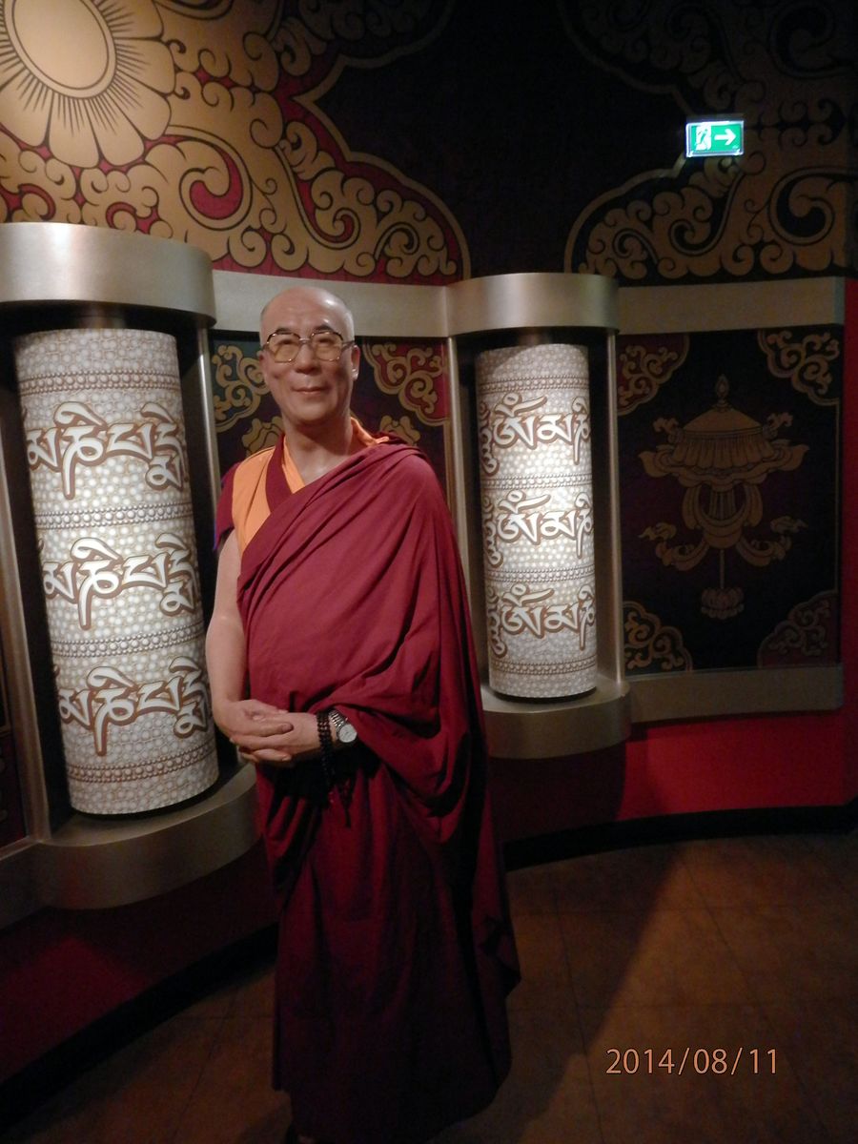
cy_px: 572
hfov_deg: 54.9
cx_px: 429
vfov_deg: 69.4
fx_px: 826
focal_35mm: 25
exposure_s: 1/30
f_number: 3
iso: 400
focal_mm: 4.5
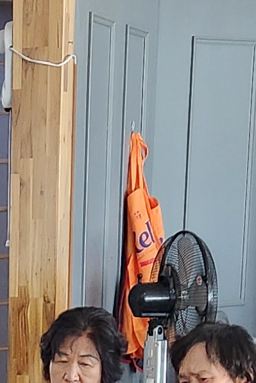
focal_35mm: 160
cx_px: -142
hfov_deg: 8.4
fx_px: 1706
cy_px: 670
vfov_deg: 11.9
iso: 250
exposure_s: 1/120
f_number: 1.8
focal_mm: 5.4
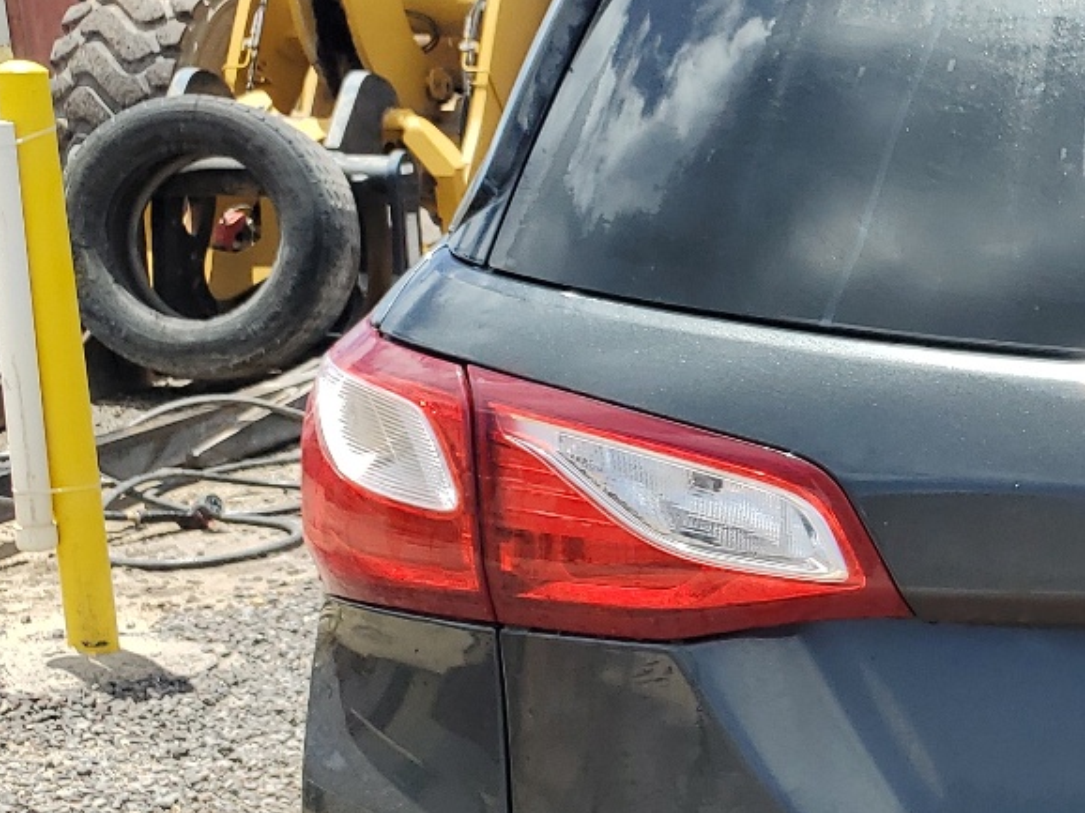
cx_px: 1447
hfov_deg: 23.6
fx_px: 2256
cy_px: 605
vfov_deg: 20.3
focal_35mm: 72
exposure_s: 1/2000
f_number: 1.5
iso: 50
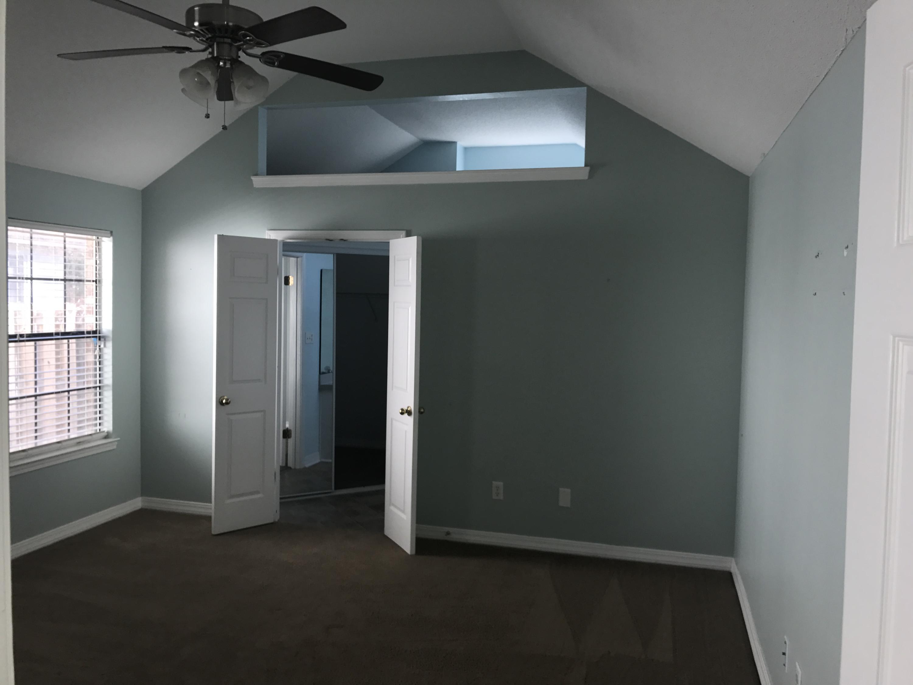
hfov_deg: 63.4
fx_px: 739
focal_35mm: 28
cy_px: 342
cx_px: 456
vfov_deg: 49.7
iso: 20
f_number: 1.8
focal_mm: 3.99
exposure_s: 1/108
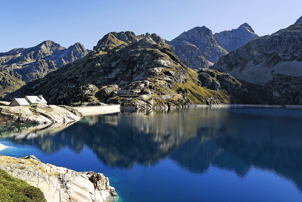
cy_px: 101
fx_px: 227
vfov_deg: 48.1
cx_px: 151
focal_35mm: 27
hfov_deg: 67.3
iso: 100
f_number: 9
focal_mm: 18
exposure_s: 1/100
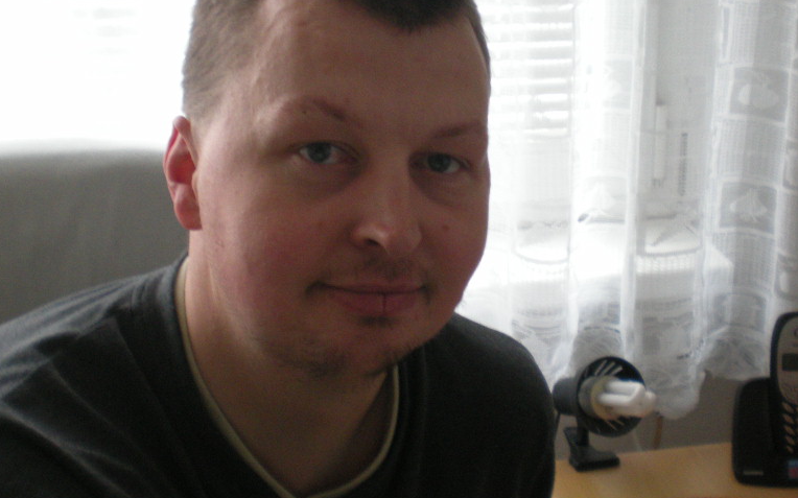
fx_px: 1174
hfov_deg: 37.5
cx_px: 377
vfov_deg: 23.9
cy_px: 221
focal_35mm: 54
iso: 200
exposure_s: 1/19.5
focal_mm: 6.3
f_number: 3.1
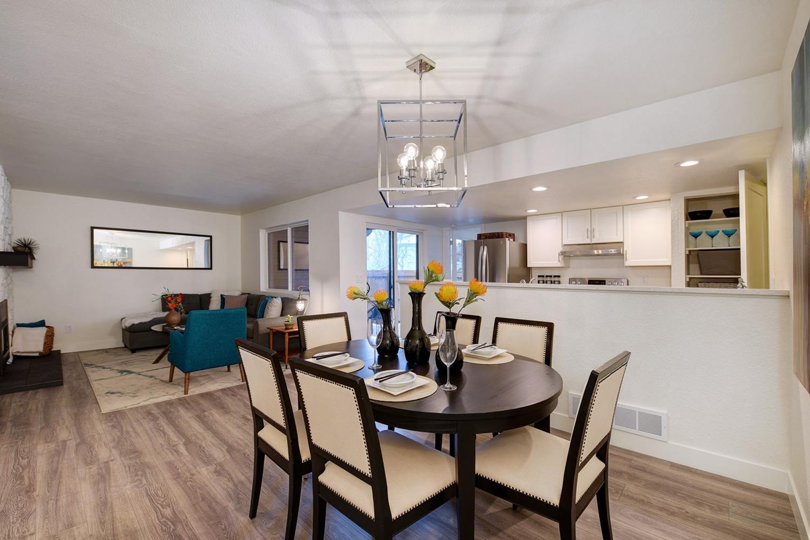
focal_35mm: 15
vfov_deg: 77.3
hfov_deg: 100.4
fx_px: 337
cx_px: 416
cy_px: 276
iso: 500
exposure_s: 1/20
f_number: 8
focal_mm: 14
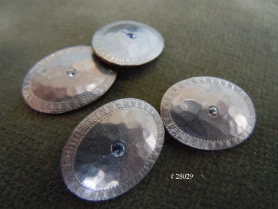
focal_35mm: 30
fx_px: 241
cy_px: 104
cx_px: 139
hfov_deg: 60.0
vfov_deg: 46.8
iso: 400
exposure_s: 1/13
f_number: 3.5
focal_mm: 5.4
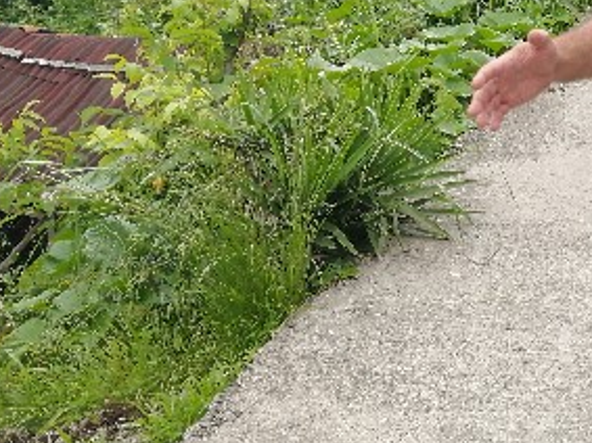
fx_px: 1094
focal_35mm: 64
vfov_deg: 22.7
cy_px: 102
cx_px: 671
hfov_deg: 27.4
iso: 50
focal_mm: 3.62
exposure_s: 1/372
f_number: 1.8
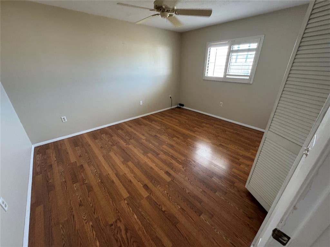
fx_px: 133
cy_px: 124
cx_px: 165
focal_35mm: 14
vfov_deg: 85.7
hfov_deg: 102.1
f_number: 2.2
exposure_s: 1/60
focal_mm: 2.22
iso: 250
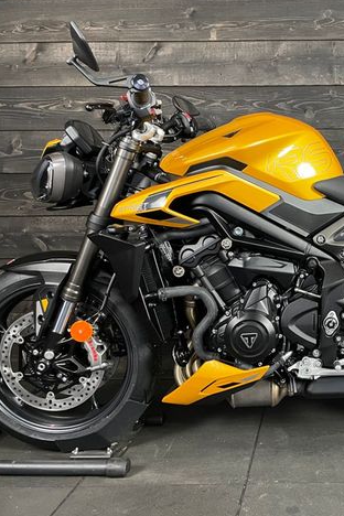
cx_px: 313
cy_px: 259
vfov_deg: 51.9
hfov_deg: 33.9
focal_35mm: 37
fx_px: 530
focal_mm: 4.2
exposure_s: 1/33
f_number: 1.6
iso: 400
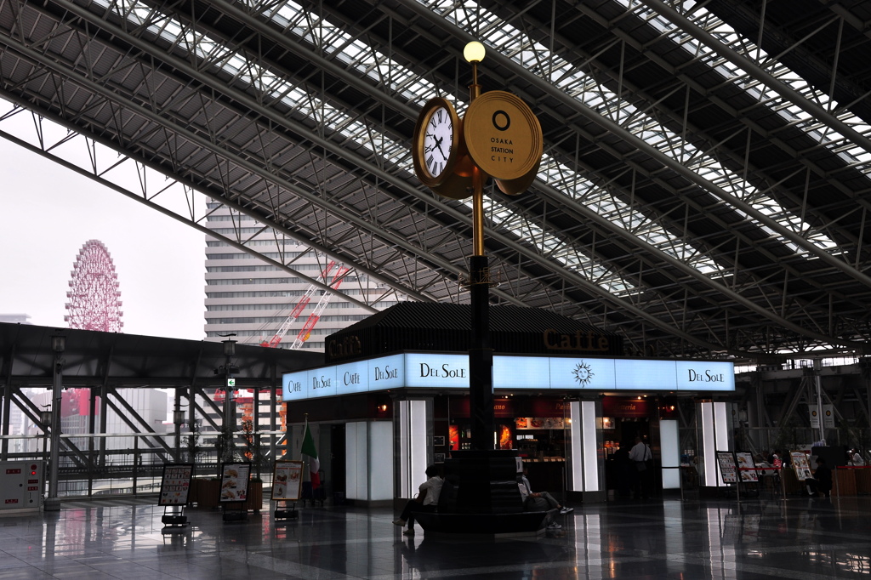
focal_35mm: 44
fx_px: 1052
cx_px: 436
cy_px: 290
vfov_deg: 30.8
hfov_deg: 45.0
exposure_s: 1/100
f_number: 8
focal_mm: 29
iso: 200
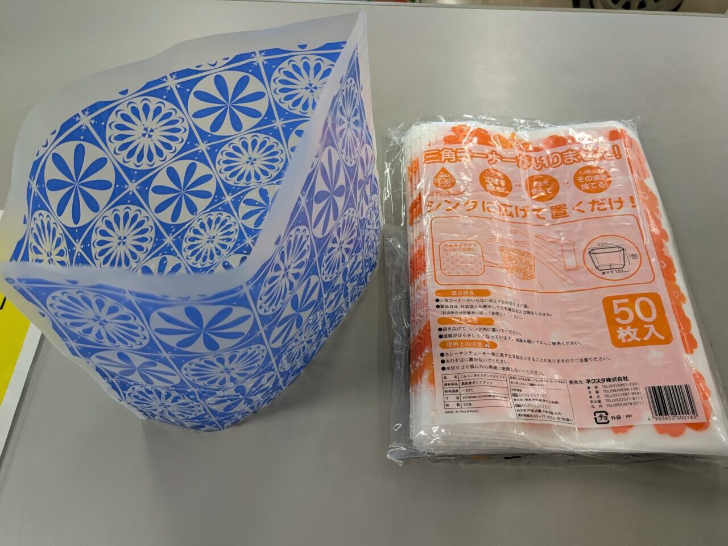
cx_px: 364
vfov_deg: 56.8
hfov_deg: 71.6
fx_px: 505
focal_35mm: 24
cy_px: 273
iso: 22
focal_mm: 6.9
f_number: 1.68
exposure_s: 1/122
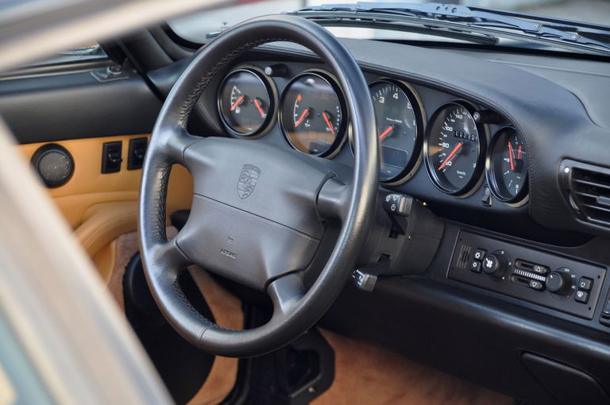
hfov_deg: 16.1
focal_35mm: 128
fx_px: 2158
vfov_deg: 10.7
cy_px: 202
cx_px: 305
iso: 500
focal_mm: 85
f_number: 5.3
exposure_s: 1/30
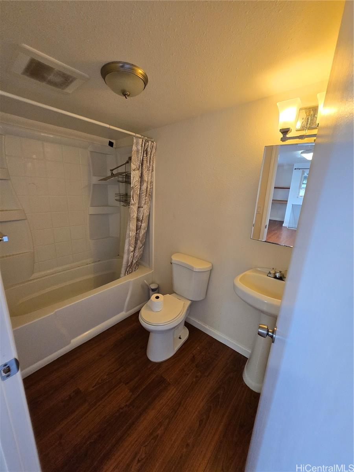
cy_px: 236
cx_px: 177
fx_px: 177
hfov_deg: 89.9
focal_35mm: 13
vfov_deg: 106.2
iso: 200
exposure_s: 1/60
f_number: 2.2
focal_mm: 1.7
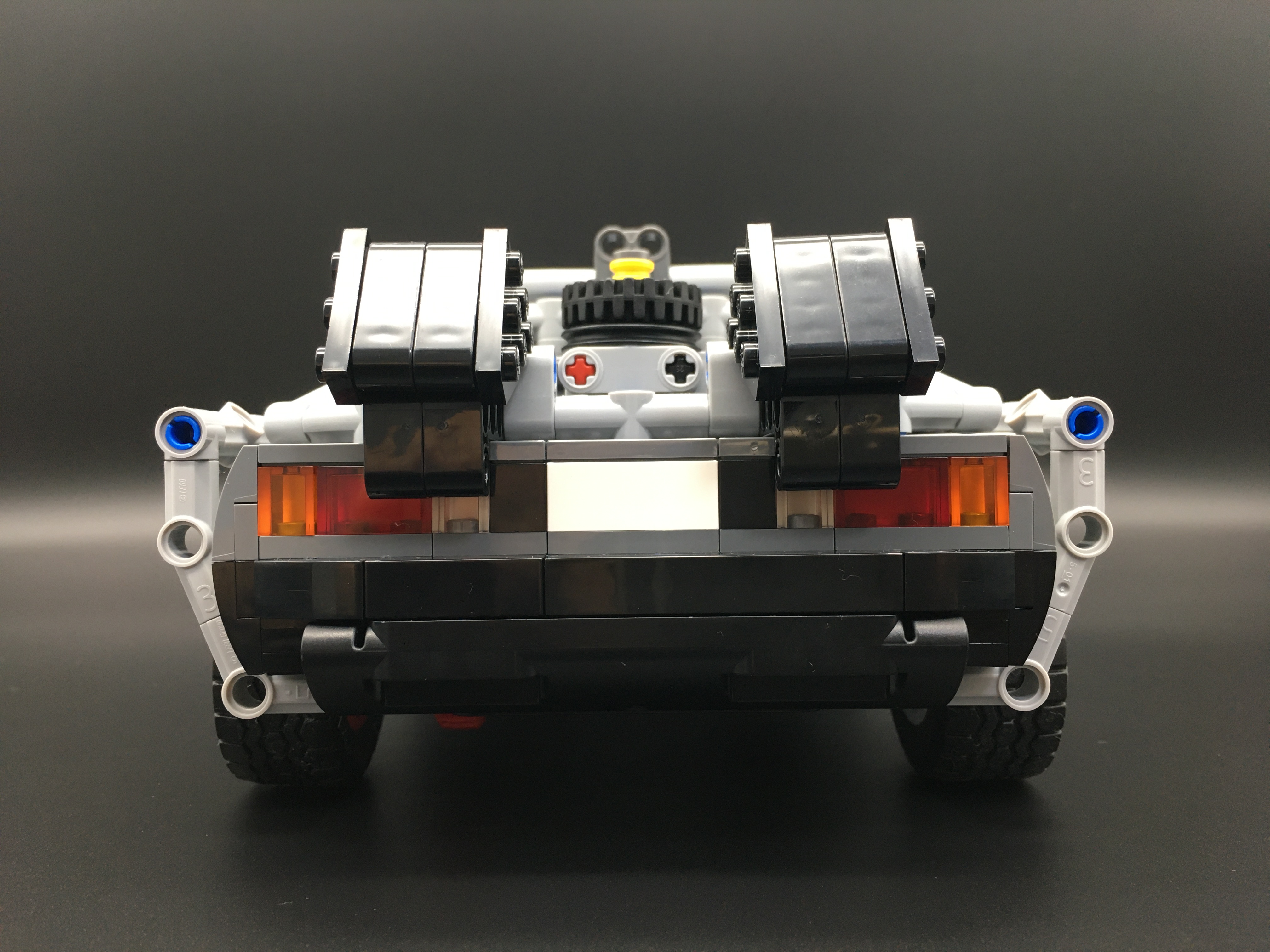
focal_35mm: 29
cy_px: 476
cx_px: 635
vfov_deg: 48.2
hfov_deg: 61.7
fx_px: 1064
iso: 100
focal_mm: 4.15
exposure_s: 1/30
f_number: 2.2
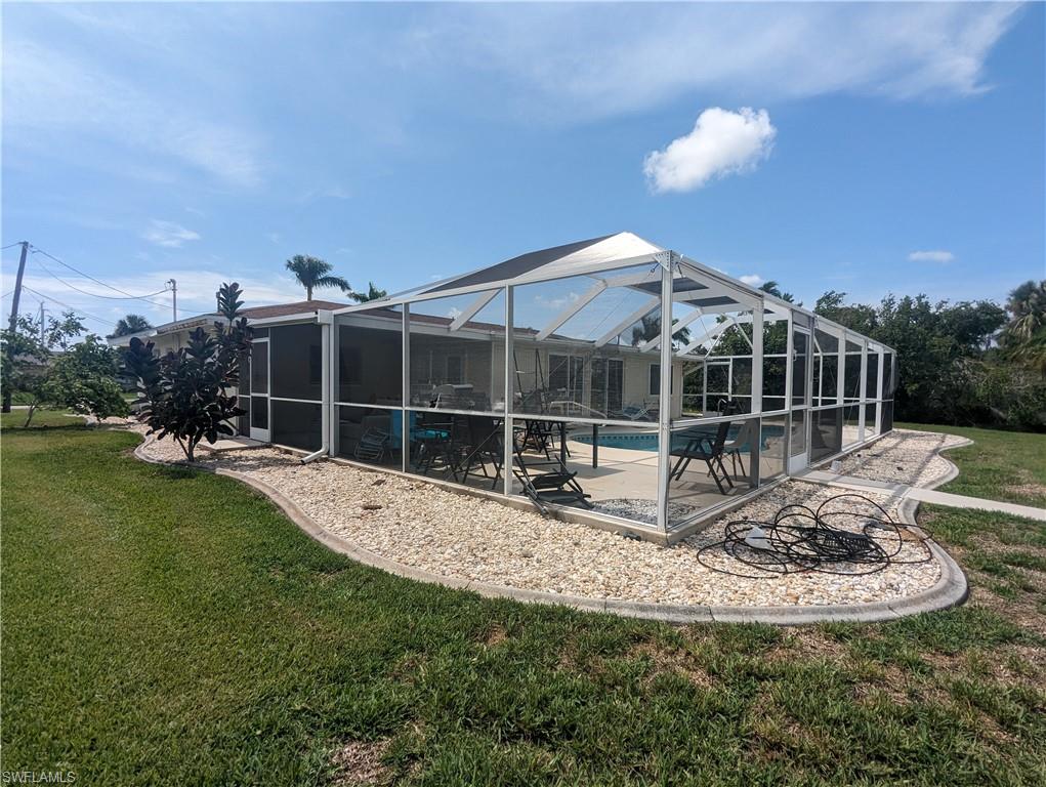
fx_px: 484
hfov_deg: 94.4
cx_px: 523
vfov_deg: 78.2
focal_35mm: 16
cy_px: 394
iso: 50
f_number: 2.2
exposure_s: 1/2020
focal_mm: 2.35
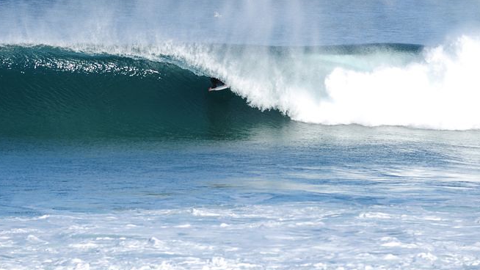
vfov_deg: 2.8
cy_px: 60
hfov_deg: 5.0
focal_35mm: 432
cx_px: 227
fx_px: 5499
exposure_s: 1/1250
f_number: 4.5
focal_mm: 200
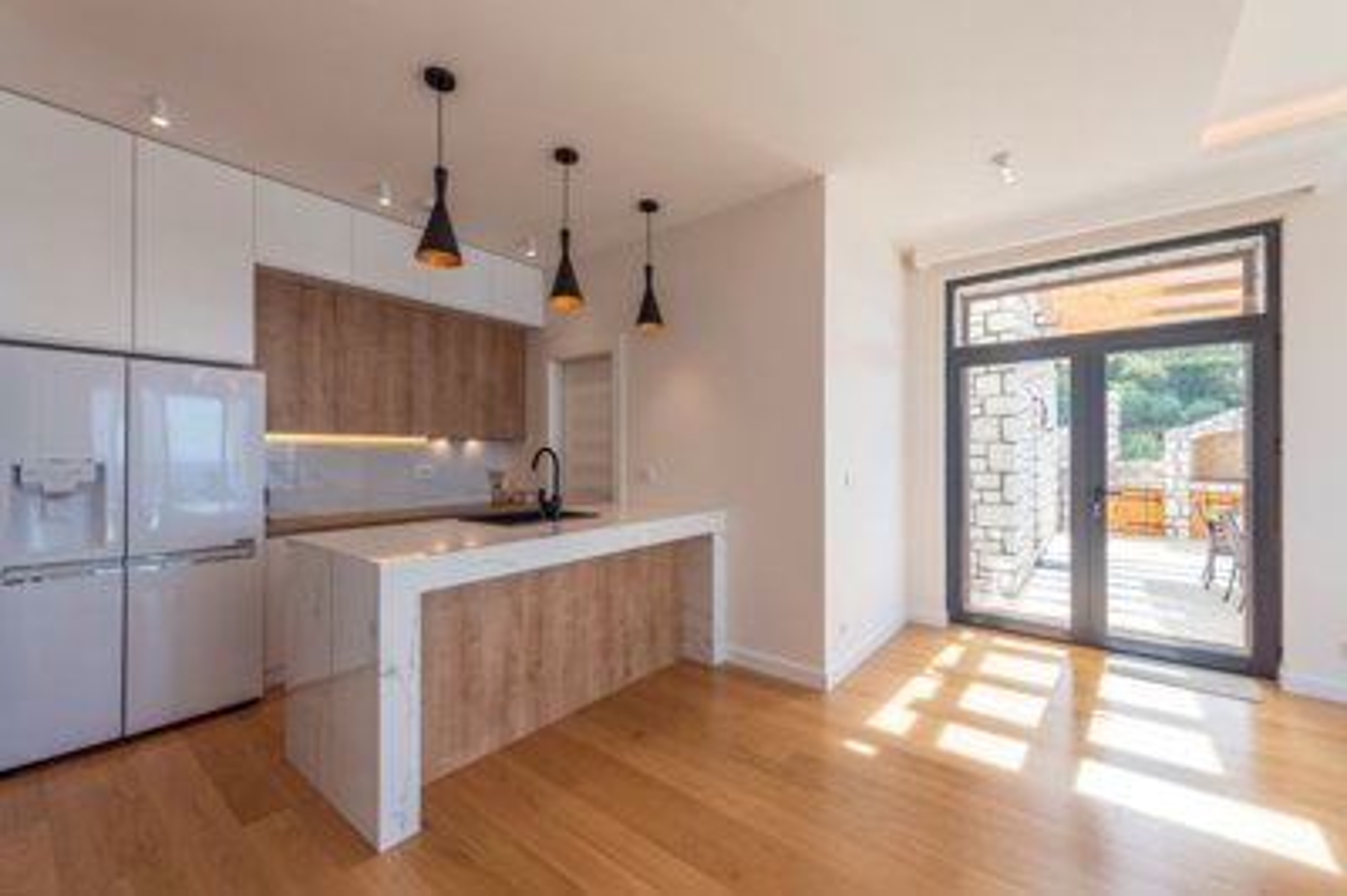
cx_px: 674
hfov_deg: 104.3
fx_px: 523
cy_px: 448
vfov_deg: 81.1
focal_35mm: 14
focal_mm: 14
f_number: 5.6
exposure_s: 1/100
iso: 100
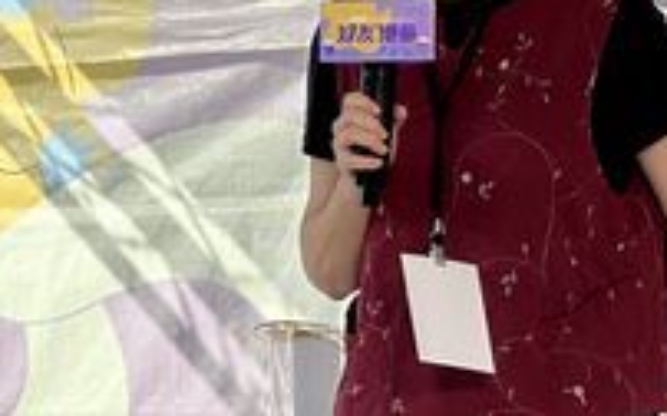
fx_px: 4415
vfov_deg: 5.4
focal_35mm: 243
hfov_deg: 8.6
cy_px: 211
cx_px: 532
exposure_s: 1/809
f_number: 2.8
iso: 40
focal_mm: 9
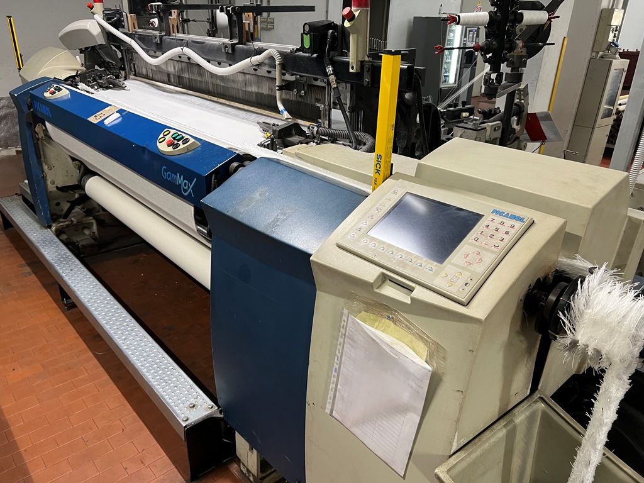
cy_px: 242
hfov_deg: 67.3
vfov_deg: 53.1
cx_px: 322
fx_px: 484
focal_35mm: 26
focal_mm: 5.7
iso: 125
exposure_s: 1/50
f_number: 1.5
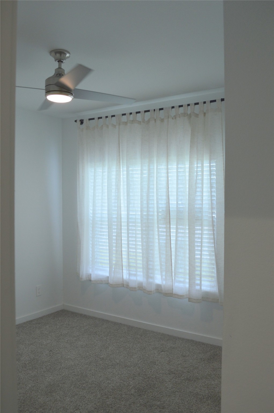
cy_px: 206
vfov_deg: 62.0
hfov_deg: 43.5
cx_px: 137
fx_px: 343
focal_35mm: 30
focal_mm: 20
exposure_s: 1/125
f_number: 5.6
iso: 400
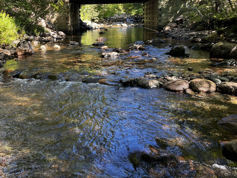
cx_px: 98
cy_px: 70
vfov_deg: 40.5
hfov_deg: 52.4
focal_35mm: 35
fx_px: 240
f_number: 1.6
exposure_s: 1/122
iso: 40
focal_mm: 5.1
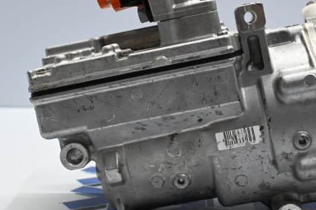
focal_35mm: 79
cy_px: 70
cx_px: 186
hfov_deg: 25.7
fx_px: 693
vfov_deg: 17.3
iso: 1600
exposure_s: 1/125
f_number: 4.8
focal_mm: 29
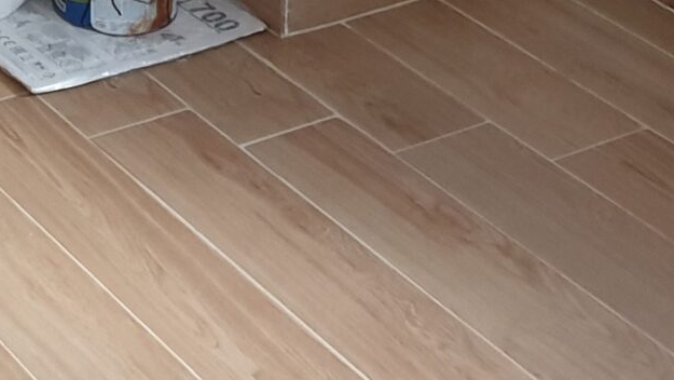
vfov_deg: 9.2
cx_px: -368
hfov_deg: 16.6
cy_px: -570
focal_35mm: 116
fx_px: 2074
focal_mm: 4.3
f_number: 1.5
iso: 320
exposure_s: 1/20
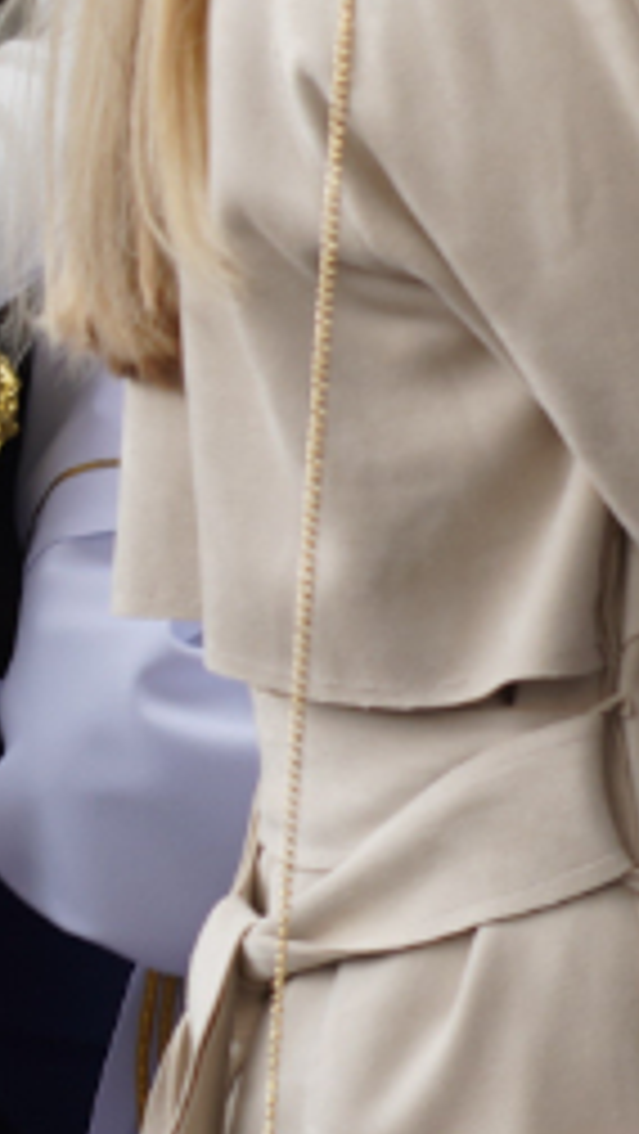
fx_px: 13838
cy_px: -277
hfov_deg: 2.6
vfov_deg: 4.7
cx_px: 2340
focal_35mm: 460
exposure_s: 1/100
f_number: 4.5
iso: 100
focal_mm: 85
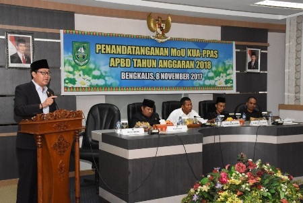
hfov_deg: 41.1
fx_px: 404
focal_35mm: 48
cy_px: 102
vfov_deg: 28.1
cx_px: 152
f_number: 8
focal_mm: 32
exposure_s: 1/200
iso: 4000
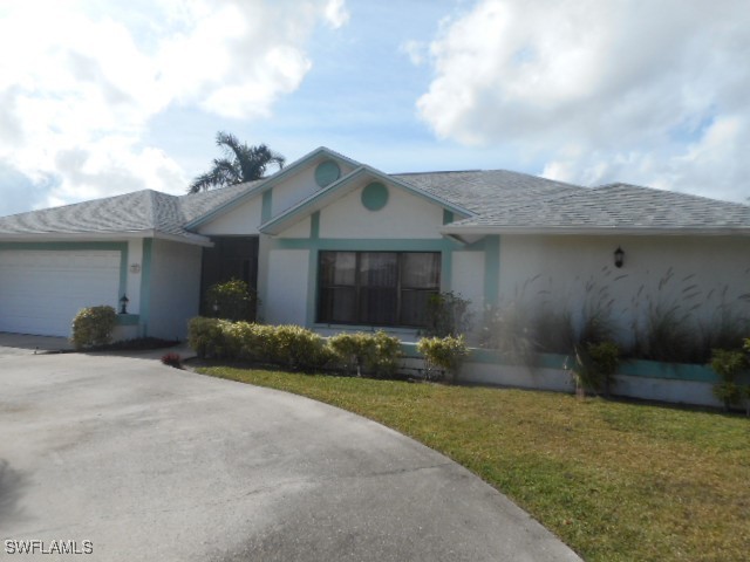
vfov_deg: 54.9
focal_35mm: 25
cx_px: 375
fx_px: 542
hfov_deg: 69.4
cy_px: 281
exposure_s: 1/1000
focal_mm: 4.5
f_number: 3.7
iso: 80
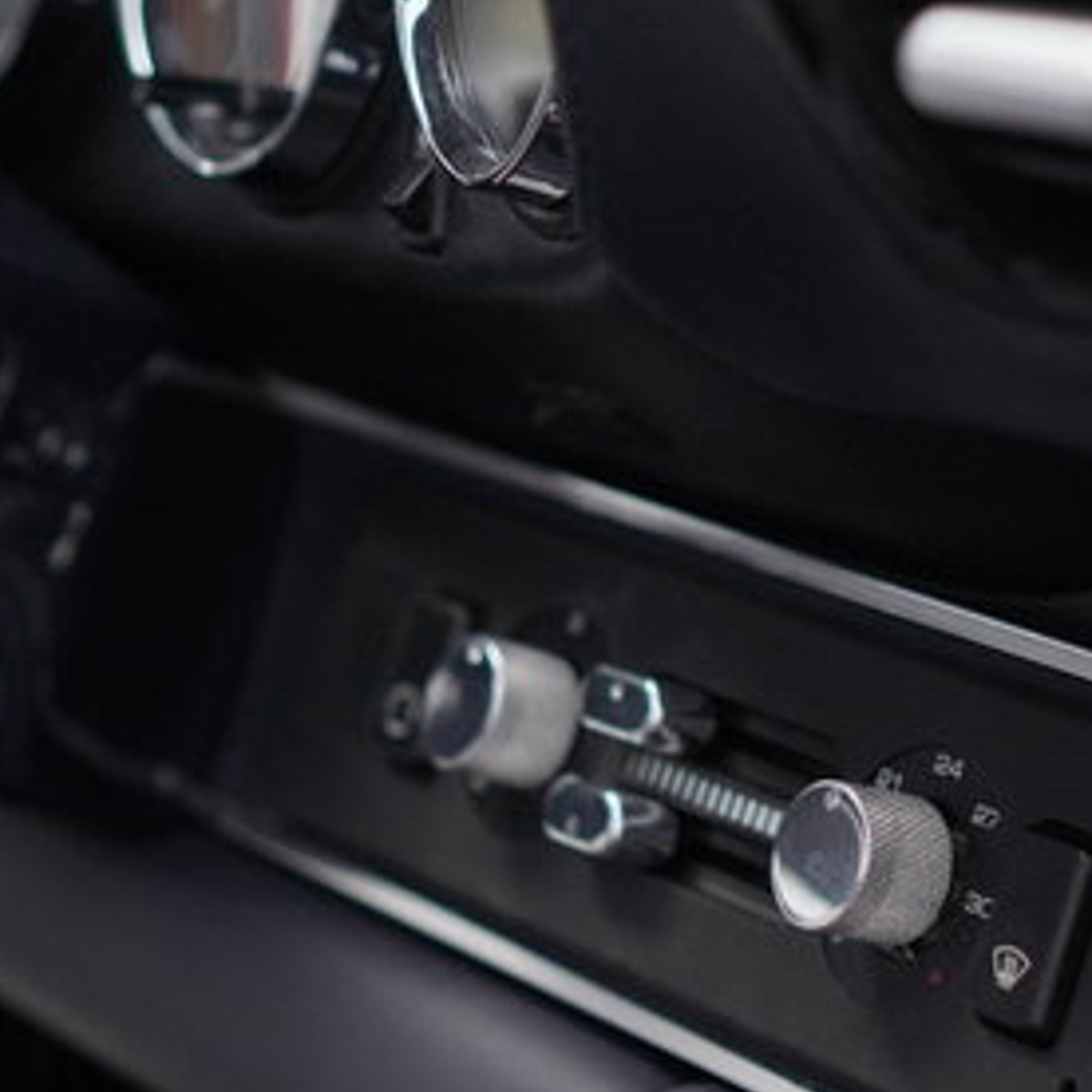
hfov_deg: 14.0
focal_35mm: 124
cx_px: 859
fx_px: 4432
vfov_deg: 14.0
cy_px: 724
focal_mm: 35
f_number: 2.2
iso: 320
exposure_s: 1/1600
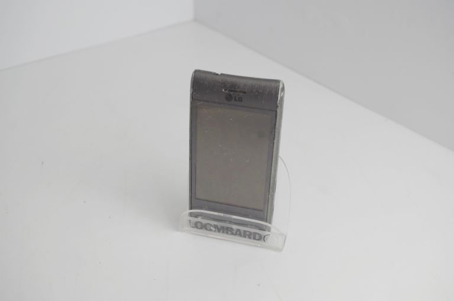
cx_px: 227
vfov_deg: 31.8
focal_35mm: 42
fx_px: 529
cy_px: 150
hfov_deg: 46.5
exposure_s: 1/60
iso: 200
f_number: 5
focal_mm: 28.13
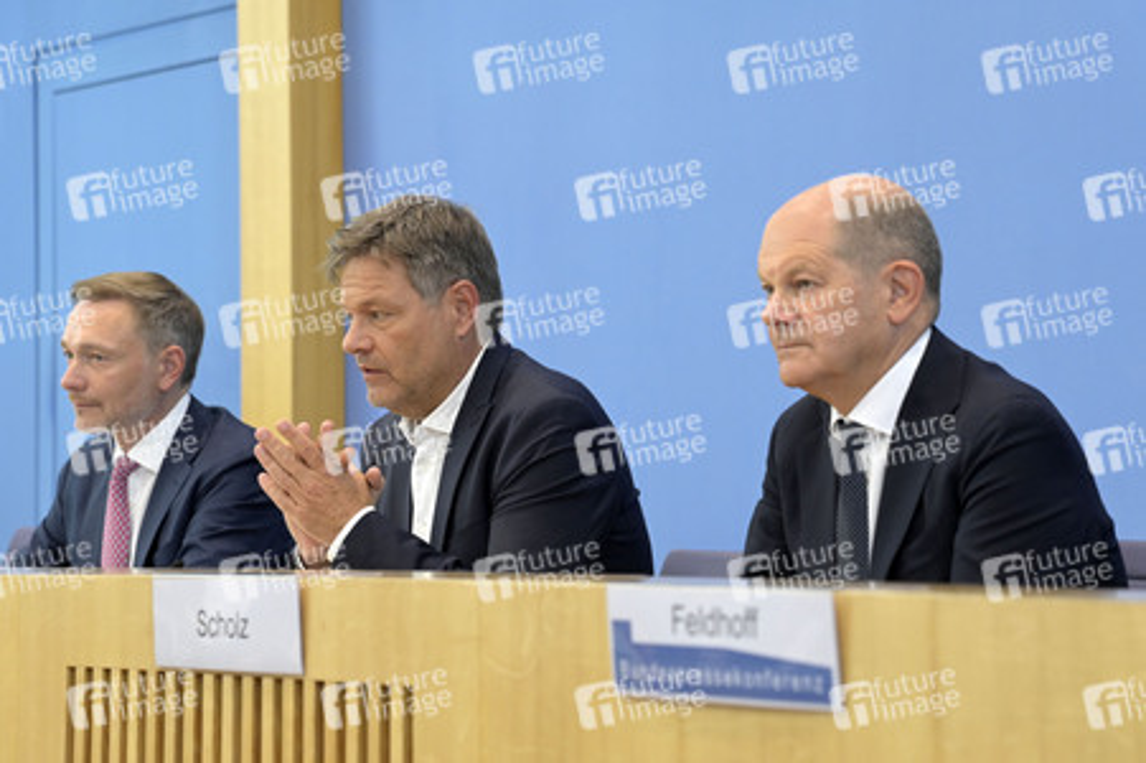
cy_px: 382
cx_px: 573
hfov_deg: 21.5
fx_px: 3022
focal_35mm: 95
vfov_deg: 14.4
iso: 3200
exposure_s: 1/500
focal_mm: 95
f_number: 5
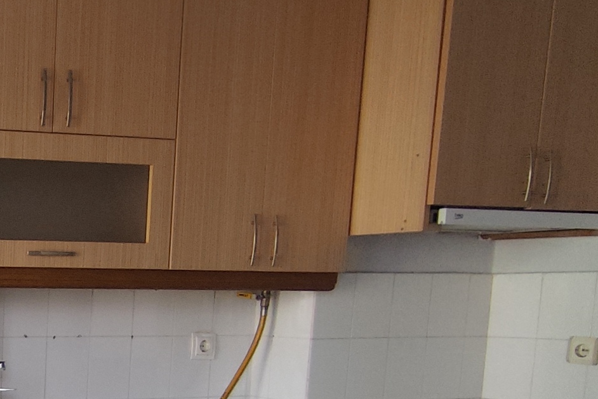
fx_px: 963
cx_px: -243
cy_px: 412
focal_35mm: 58
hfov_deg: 27.0
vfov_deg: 22.4
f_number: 2.2
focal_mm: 1.65
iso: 50
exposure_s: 1/100
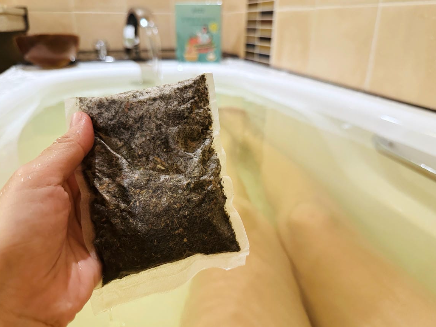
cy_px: 163
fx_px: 315
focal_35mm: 25
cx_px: 210
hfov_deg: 69.4
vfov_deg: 54.9
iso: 640
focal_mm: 6.86
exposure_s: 1/40
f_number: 1.78
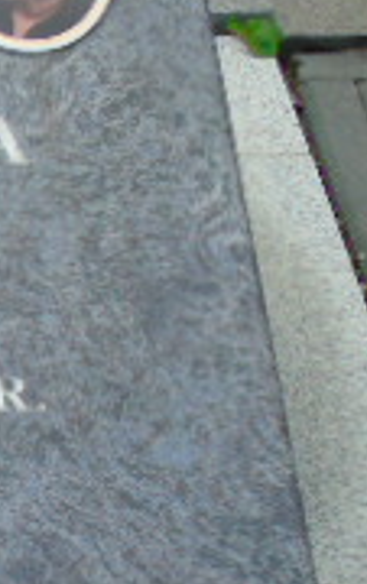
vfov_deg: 18.8
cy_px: 496
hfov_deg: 10.9
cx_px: -386
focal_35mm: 109
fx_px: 1739
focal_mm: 5.2
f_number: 3.6
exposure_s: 1/200
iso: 80
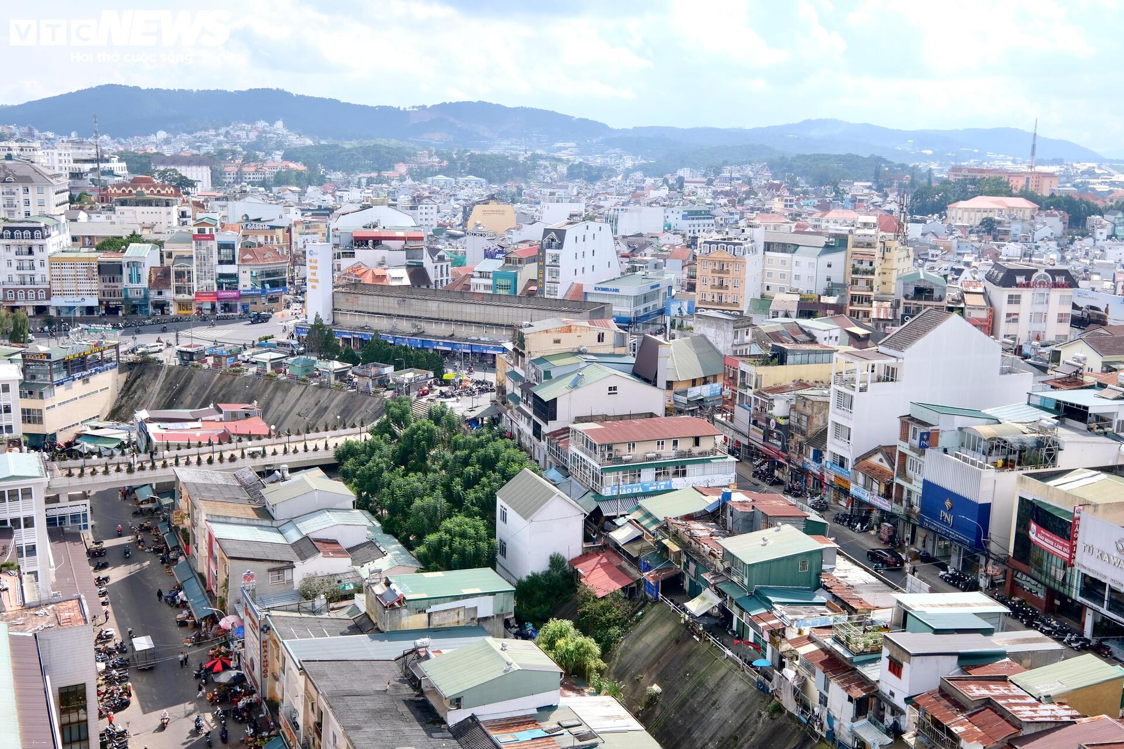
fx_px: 1124
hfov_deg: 53.1
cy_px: 374
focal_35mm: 36
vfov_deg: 36.9
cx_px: 562
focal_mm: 24
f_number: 8
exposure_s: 1/480
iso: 320
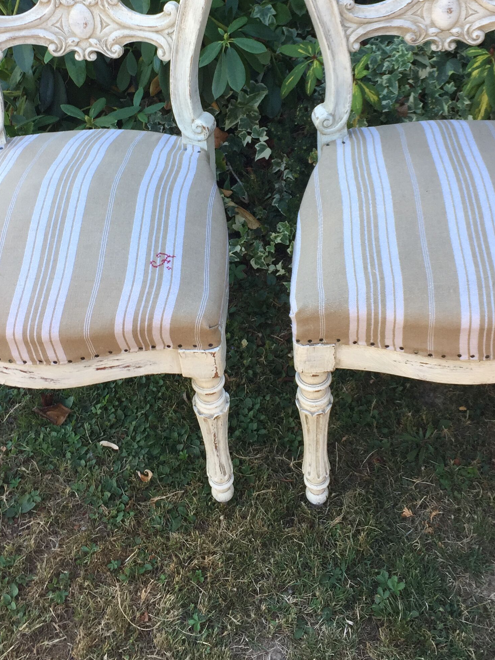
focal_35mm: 48
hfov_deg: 30.3
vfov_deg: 39.0
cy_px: 200
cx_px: 246
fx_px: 915
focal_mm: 4.15
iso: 40
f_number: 2.2
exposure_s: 1/100
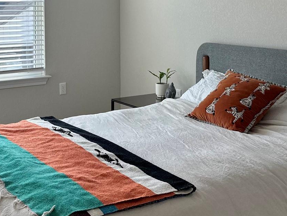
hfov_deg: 32.7
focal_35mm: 59
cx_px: 135
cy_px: 22
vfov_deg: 24.1
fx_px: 489
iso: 80
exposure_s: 1/435
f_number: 1.78
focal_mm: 6.86
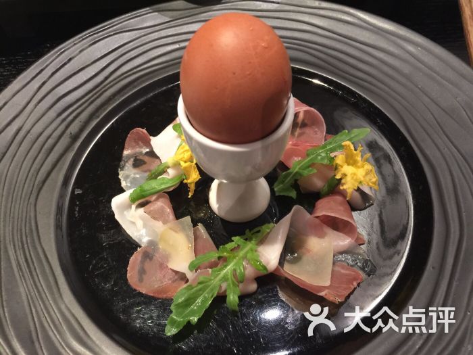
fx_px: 396
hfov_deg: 61.7
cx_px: 236
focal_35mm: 29
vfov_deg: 48.2
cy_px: 178
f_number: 2.2
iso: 80
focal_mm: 4.15
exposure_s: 1/4
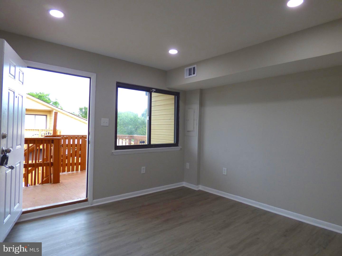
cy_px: 128
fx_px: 198
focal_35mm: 20
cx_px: 171
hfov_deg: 81.7
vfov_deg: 66.0
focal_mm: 3.58
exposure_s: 1/60
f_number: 2.8
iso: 100
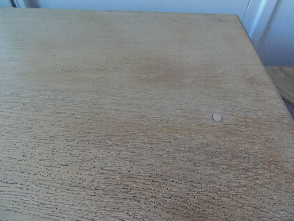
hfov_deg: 71.6
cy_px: 110
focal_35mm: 24
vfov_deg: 56.8
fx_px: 204
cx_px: 147
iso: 200
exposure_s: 1/30
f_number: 2.9
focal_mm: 4.3
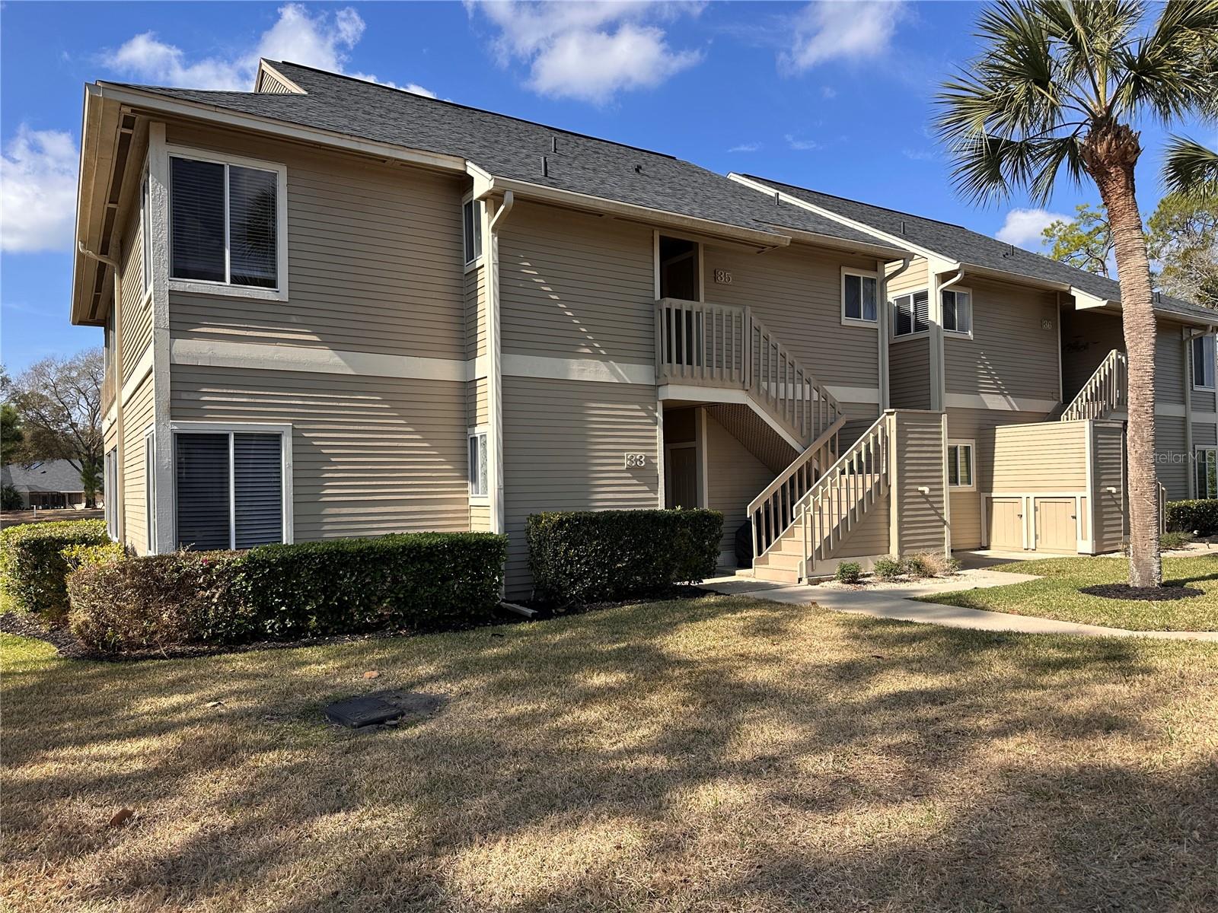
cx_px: 609
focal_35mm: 24
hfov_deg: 71.6
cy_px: 456
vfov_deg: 56.8
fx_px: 844
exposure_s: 1/2525
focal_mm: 6.86
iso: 80
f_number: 1.78
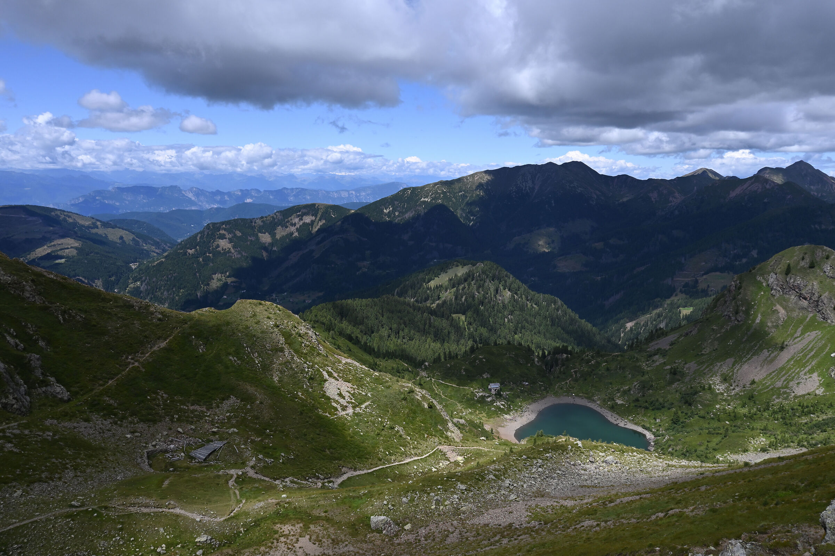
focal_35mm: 24
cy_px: 278
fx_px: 557
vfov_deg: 53.1
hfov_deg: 73.7
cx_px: 418
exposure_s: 1/400
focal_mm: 16
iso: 160
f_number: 9
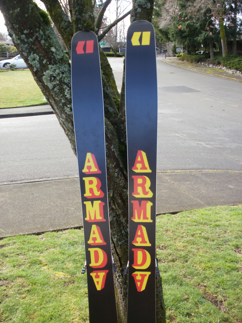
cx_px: 121
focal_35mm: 36
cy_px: 162
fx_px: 336
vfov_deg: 51.4
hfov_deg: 39.7
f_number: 3.5
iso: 100
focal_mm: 6.3
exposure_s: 1/125
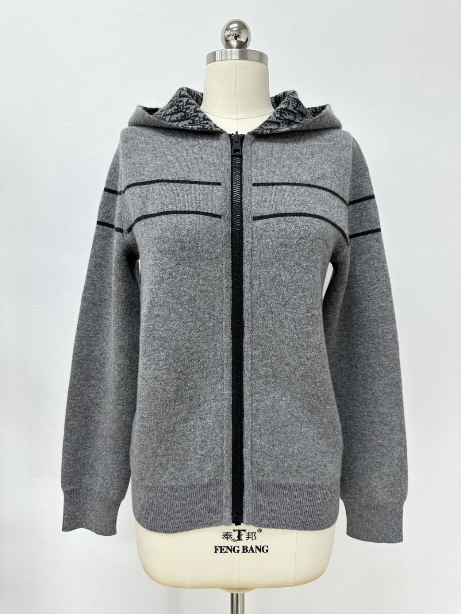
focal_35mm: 24
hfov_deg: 56.8
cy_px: 307
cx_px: 230
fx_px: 426
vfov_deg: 71.6
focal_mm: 6.86
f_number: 1.78
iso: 80
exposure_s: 1/100
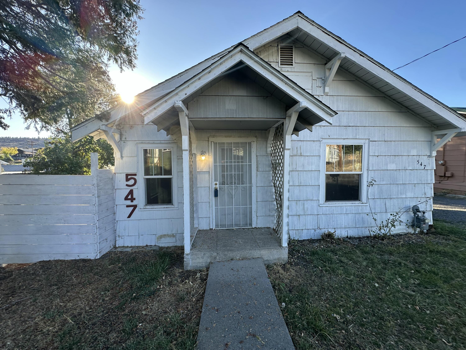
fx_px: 188
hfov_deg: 102.1
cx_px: 233
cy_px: 175
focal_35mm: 14
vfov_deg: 85.7
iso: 40
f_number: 2.2
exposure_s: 1/272
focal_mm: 2.22
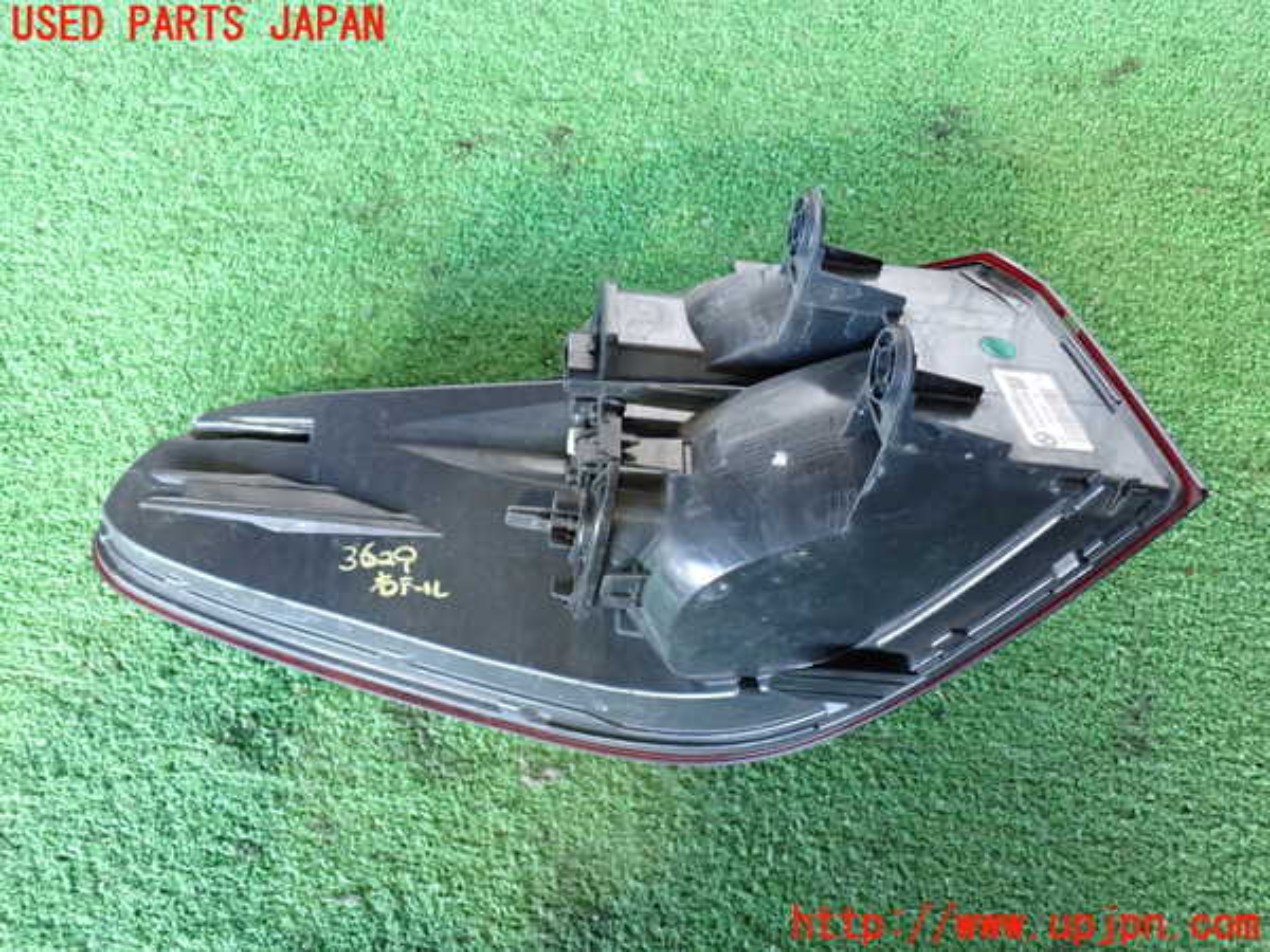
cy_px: 476
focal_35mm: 30
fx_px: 1101
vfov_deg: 46.8
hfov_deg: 60.0
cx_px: 635
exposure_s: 1/30
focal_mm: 5.4
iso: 500
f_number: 2.3
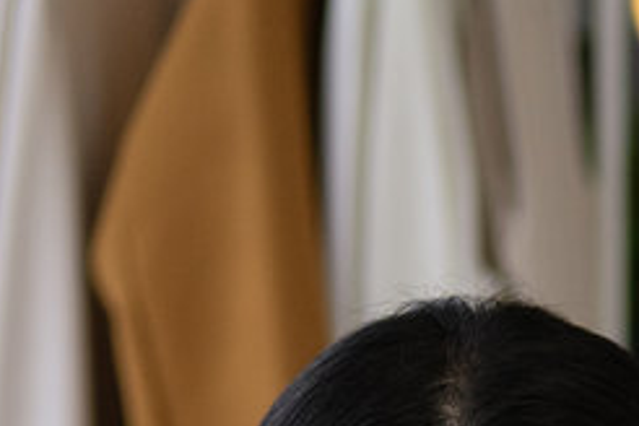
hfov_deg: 7.0
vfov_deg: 4.6
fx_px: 5200
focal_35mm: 293
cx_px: 730
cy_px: 960
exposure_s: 1/1000
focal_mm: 45
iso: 400
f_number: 1.8
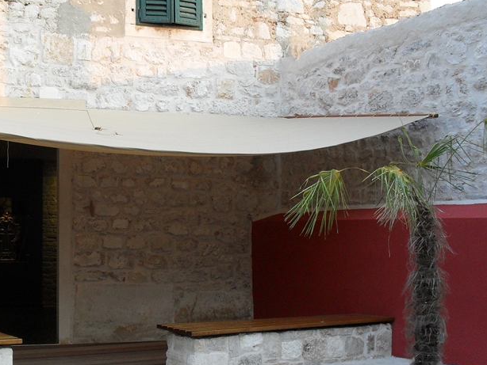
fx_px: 802
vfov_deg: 25.6
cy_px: 226
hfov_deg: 33.0
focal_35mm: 57
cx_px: 113
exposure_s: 1/125
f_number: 3.2
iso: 100
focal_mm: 6.3
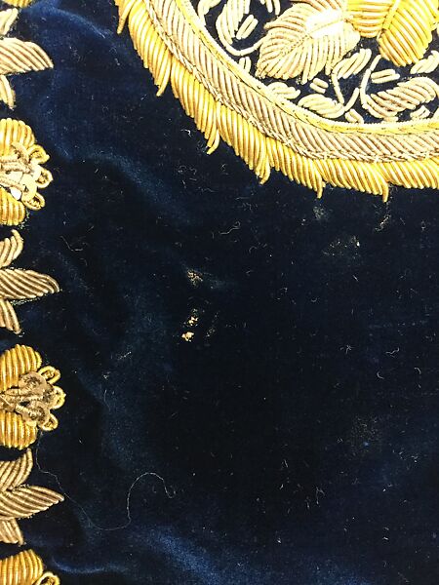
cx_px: 220
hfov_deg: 45.4
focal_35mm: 31
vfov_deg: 58.4
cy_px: 292
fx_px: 524
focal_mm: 3.3
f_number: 2.4
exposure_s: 1/20
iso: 200
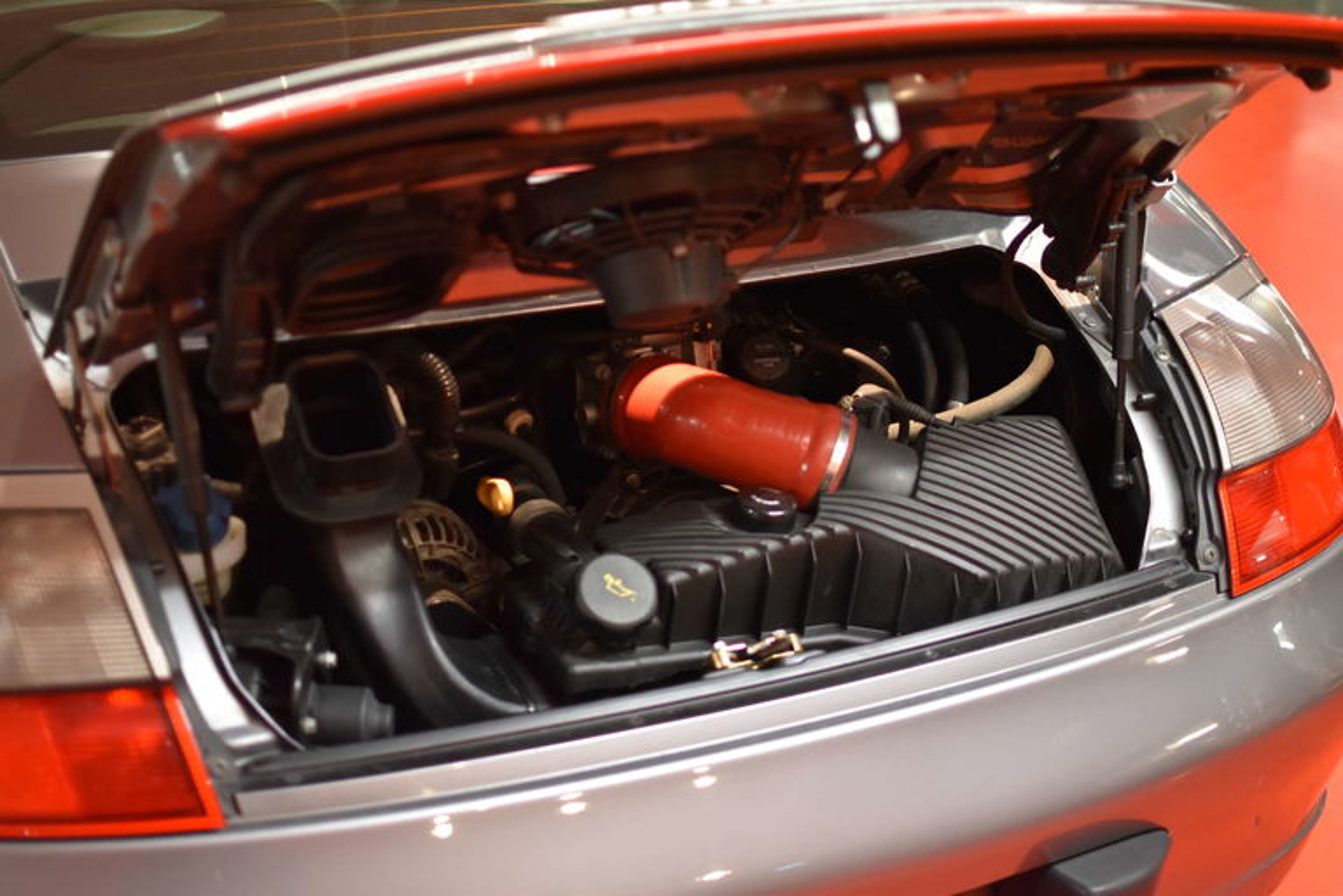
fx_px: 1958
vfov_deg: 25.8
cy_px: 448
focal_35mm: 52
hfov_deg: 37.9
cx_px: 672
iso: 1250
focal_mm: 35
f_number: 1.8
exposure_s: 1/60
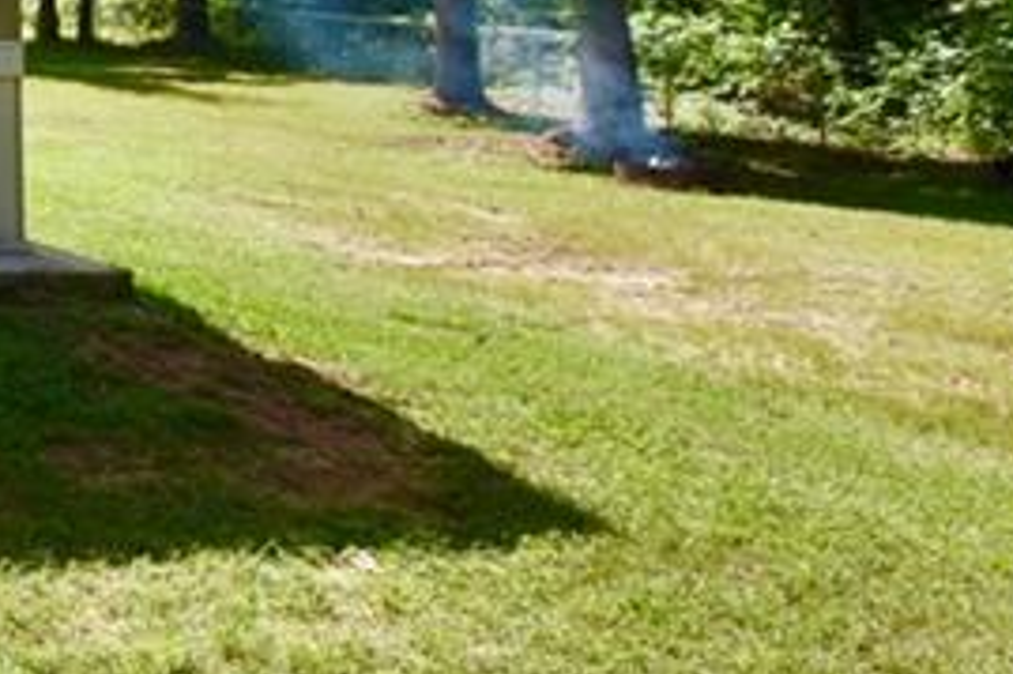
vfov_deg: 22.4
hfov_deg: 22.8
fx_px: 1603
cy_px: -75
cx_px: -738
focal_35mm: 57
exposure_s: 1/200
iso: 100
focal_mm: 10
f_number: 9
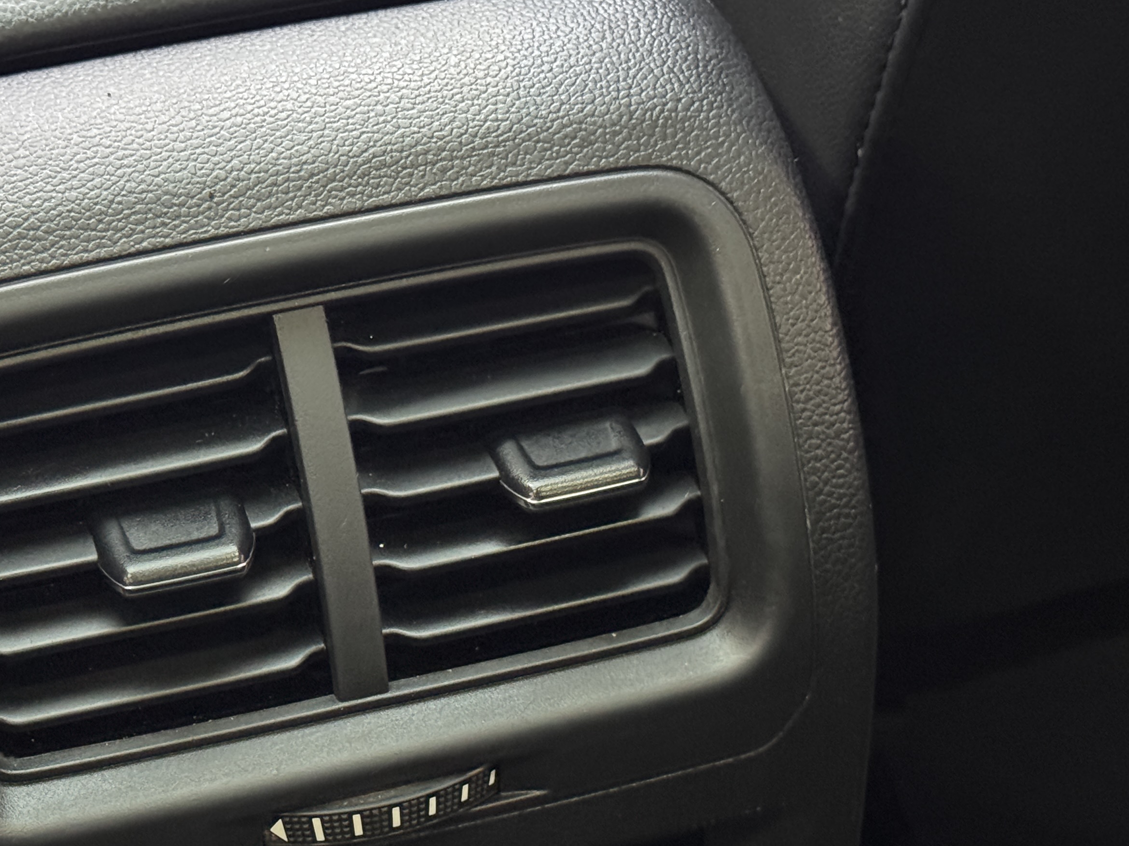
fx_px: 2707
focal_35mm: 83
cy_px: 708
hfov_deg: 23.4
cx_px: 355
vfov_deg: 17.6
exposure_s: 1/19
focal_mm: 6.76
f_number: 1.78
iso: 800
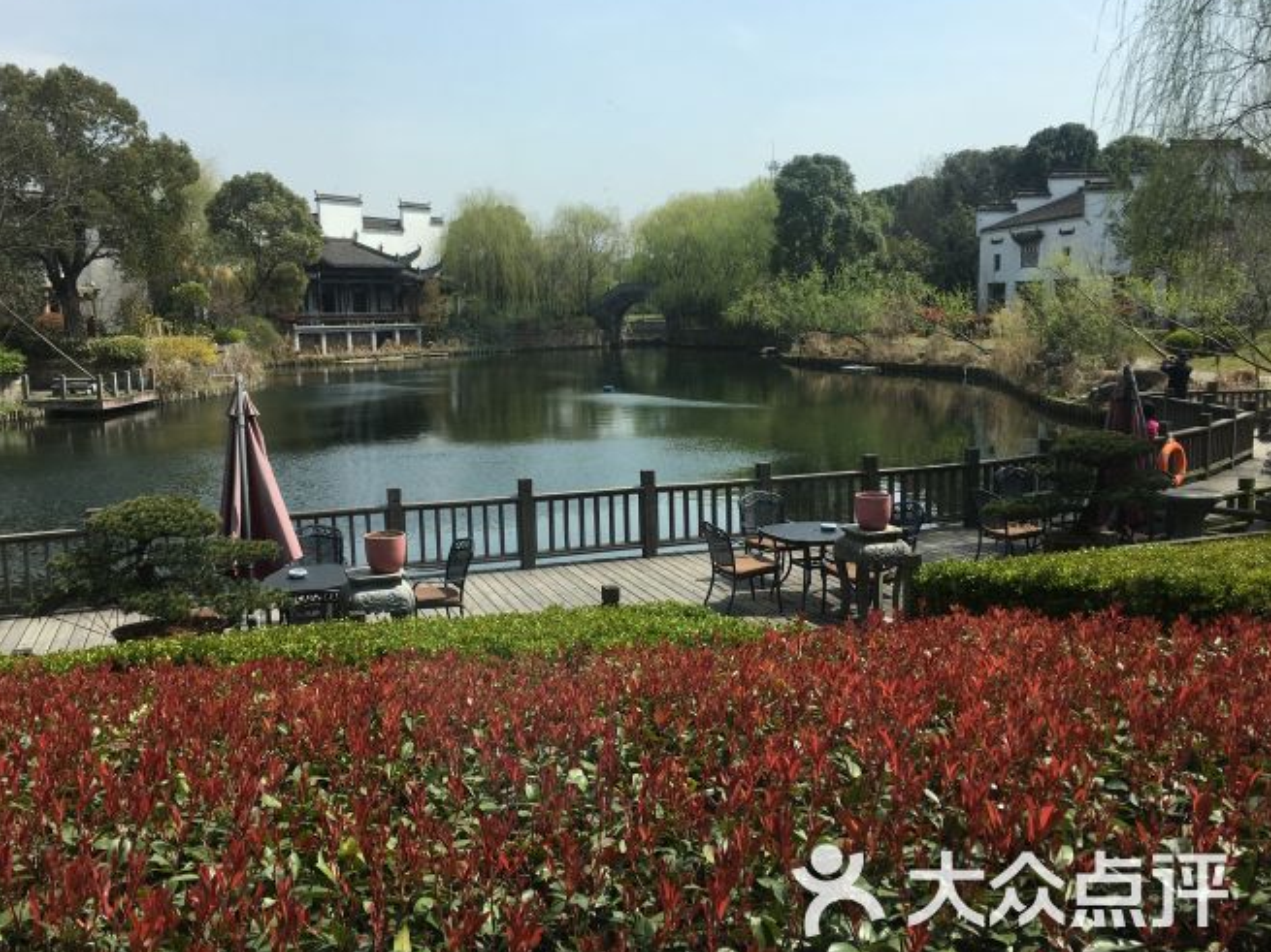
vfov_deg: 45.4
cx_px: 600
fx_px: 1138
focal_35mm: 31
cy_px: 482
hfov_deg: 58.3
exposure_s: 1/905
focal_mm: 4.15
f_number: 2.2
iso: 25
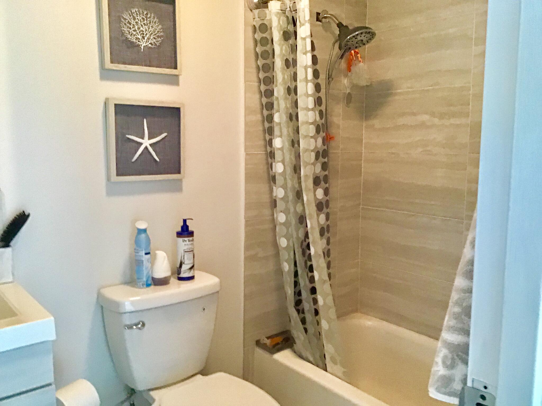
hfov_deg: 58.4
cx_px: 271
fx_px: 485
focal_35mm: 31
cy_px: 203
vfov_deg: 45.4
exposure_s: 1/17
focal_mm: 3.3
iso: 200
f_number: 2.4
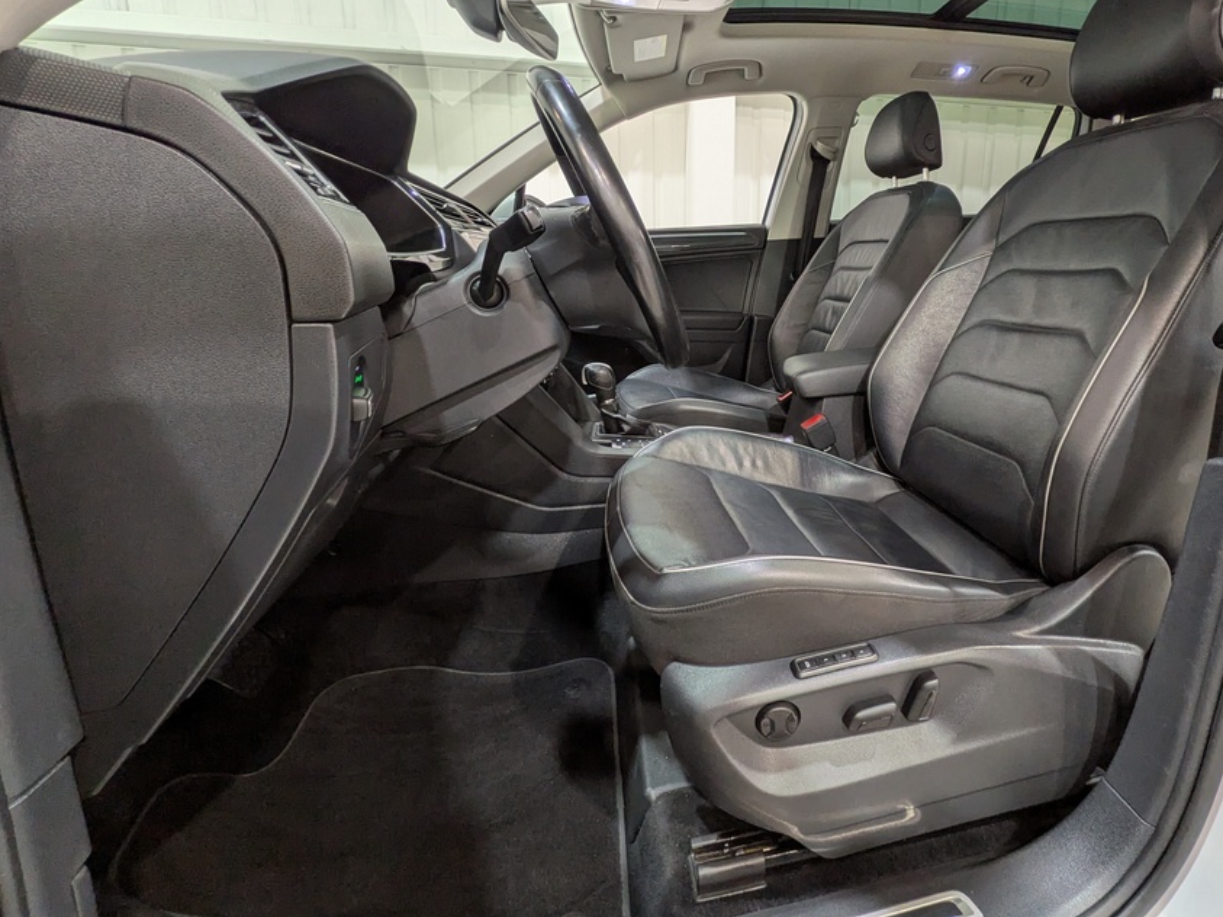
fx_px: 601
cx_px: 715
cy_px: 379
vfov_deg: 74.1
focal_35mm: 17
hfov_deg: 90.2
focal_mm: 1.83
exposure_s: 1/50
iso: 115
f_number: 2.2
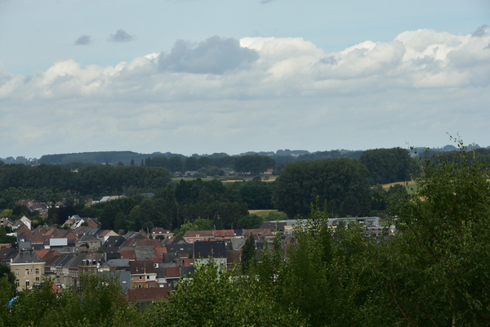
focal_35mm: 180
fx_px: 2450
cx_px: 245
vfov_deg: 7.6
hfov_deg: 11.4
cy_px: 164
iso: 110
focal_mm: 120
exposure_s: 1/125
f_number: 11
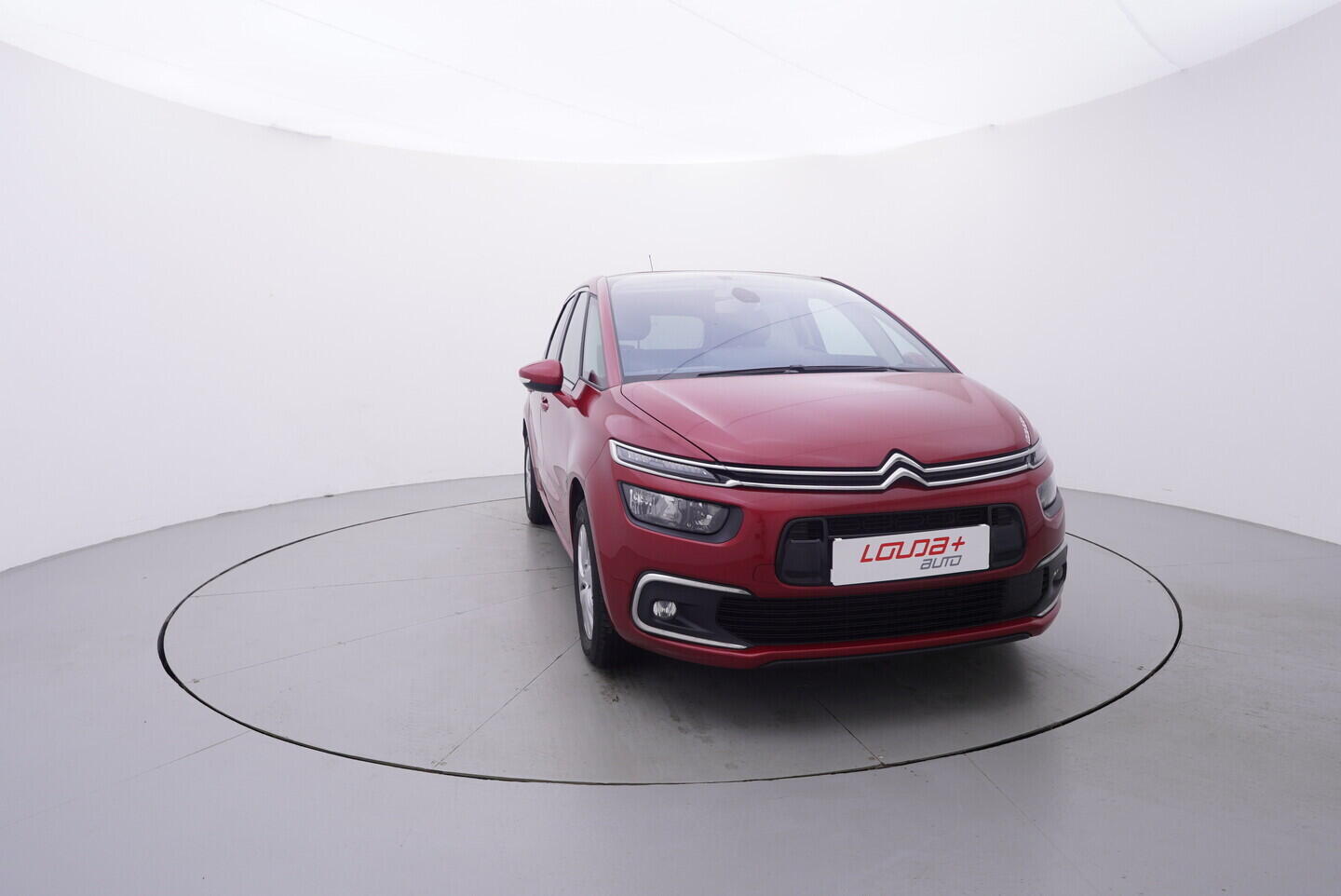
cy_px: 448
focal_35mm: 22
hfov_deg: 77.3
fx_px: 839
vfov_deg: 56.2
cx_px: 670
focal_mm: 15
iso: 200
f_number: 5
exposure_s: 1/80
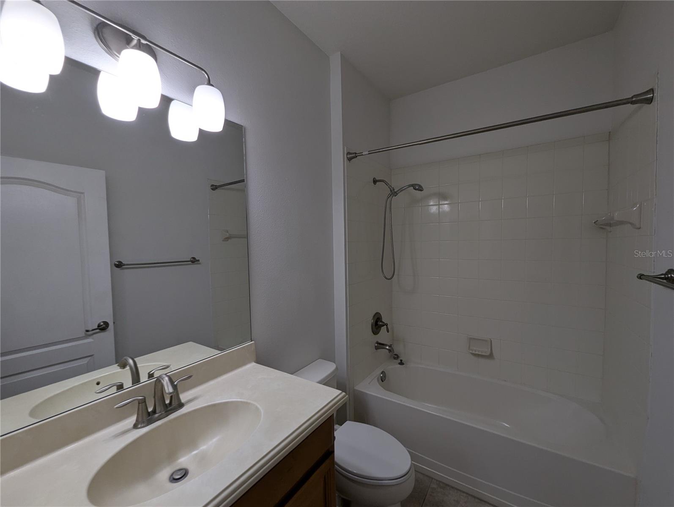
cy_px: 254
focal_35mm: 13
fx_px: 253
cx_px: 337
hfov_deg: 106.1
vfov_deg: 90.1
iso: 54
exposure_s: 1/120
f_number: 2.2
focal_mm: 1.95
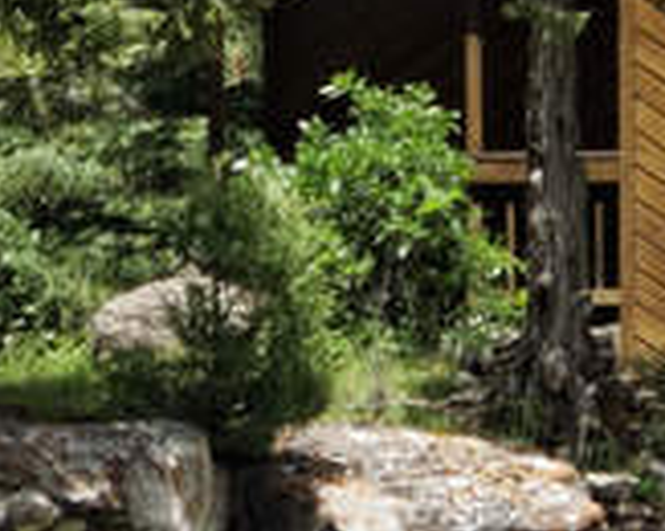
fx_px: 29546
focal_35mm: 1503
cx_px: 2289
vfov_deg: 1.0
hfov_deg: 1.3
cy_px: -925
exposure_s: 1/160
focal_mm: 124
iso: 100
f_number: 6.3
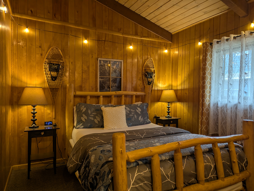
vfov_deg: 56.9
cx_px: 127
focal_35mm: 24
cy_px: 96
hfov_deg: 71.5
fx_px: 176
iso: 80
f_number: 1.85
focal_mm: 6.81
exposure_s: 1/30
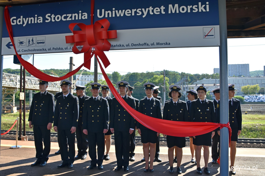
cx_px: 132
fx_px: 221
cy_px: 88
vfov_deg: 43.6
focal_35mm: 30
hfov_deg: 61.9
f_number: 8
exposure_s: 1/500
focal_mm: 20
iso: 450
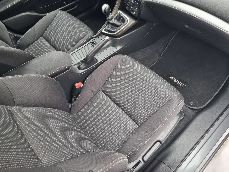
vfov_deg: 53.1
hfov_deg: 67.3
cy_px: 86
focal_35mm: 26
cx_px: 114
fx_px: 172
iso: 200
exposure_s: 1/100
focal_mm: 5.4
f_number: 1.8
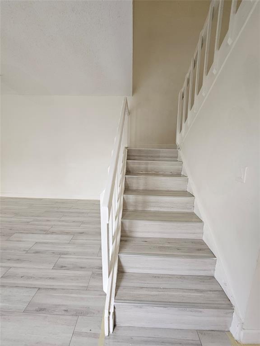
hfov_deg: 89.9
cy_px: 173
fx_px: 130
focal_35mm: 13
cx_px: 130
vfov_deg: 106.2
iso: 80
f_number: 2.2
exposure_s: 1/60.2
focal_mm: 1.7
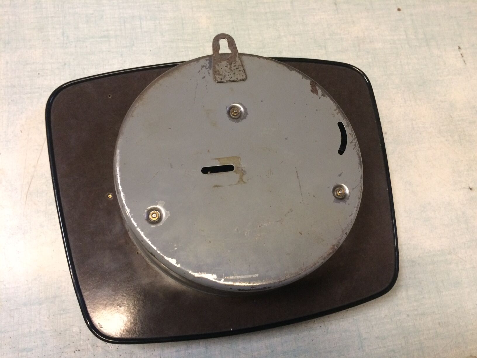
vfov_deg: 48.2
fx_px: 400
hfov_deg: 61.7
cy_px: 179
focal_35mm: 29
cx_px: 238
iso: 250
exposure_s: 1/33
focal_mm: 4.15
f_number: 2.2
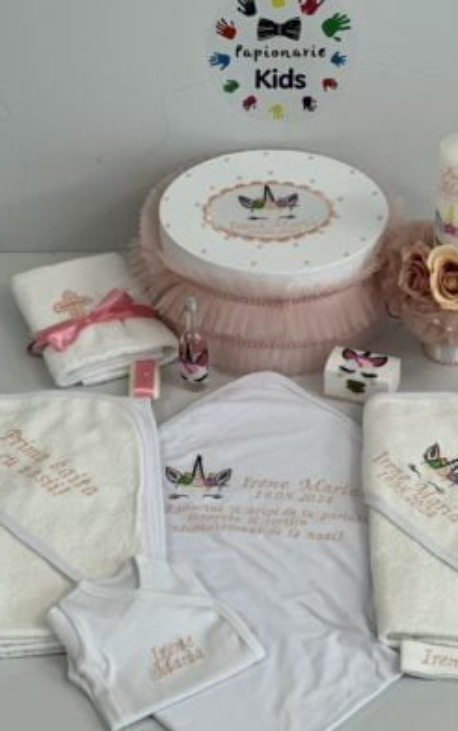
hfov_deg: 15.7
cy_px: 363
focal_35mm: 83
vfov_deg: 24.9
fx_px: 1656
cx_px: 257
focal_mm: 9
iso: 100
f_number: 2.8
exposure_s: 1/100
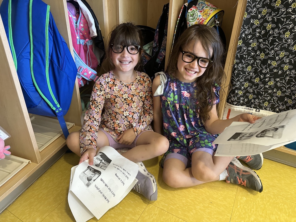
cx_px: 148
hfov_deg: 71.6
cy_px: 111
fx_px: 205
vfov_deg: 56.8
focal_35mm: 24
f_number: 1.78
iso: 320
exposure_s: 1/60
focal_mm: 6.86
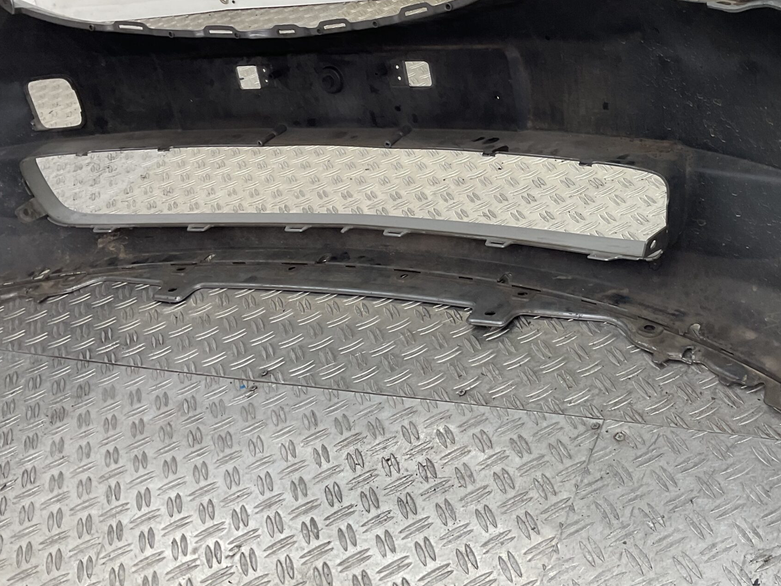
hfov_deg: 42.2
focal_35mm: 44
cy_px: 176
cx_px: 544
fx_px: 993
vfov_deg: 32.5
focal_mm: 3
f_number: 1.8
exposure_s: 1/120
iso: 32
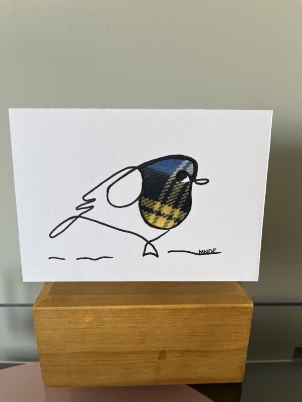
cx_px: 151
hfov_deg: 53.1
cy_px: 201
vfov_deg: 67.3
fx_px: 302
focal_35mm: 26
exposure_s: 1/104
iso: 125
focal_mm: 5.1
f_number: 1.6
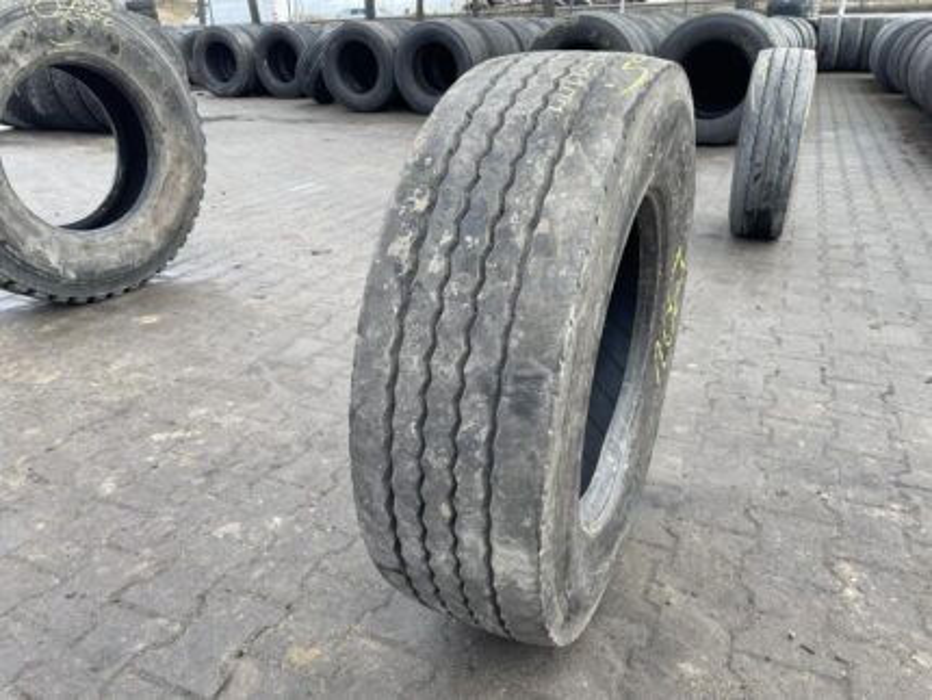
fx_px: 700
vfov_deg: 53.1
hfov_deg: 67.3
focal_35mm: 26
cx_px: 466
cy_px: 350
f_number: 1.6
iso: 32
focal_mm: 4.2
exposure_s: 1/252
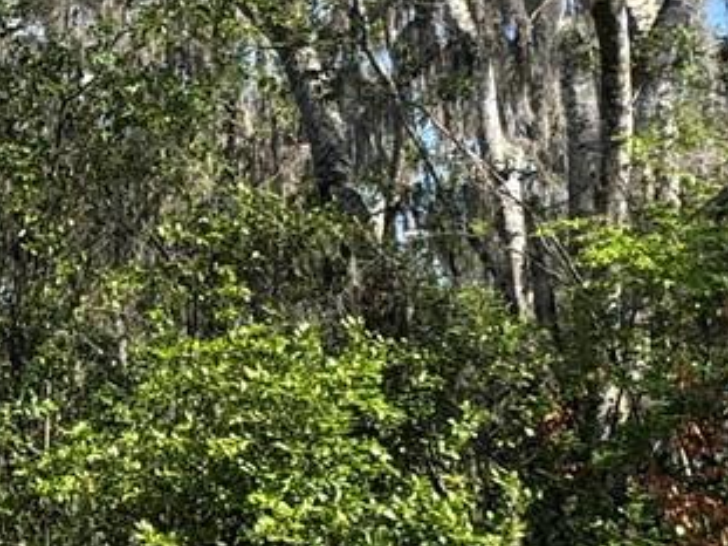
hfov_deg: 22.3
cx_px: -363
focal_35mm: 72
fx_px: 1514
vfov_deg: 20.4
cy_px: 307
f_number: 2.2
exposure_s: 1/600
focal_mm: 2.22
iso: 40
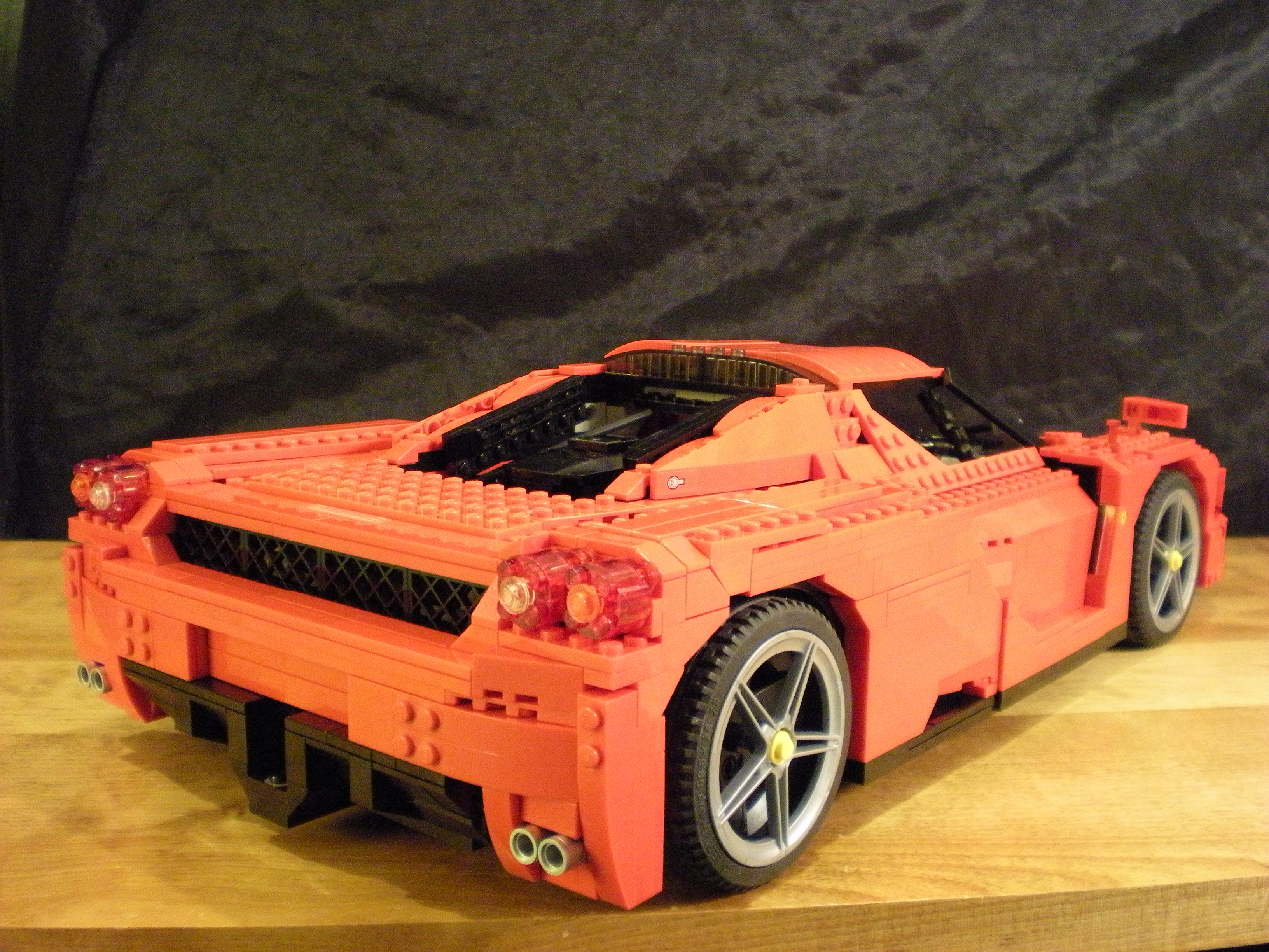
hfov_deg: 49.0
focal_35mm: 38
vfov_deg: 37.7
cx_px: 634
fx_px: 1393
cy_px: 476
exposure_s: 1/8
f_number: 3.1
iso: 700
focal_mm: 6.3
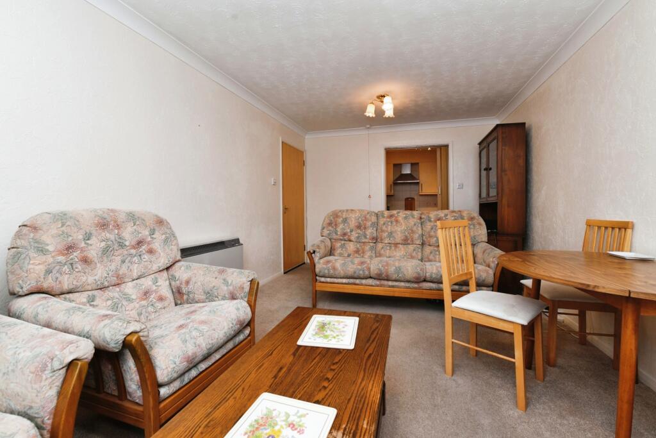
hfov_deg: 100.4
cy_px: 219
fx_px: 273
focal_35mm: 15
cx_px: 328
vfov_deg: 77.3
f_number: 8
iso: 640
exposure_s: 1/60
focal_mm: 15
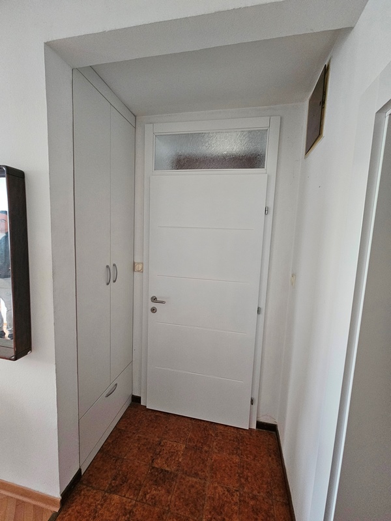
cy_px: 260
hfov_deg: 89.9
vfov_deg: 106.2
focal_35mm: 13
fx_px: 196
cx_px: 196
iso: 640
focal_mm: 2.2
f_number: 2.2
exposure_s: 1/25
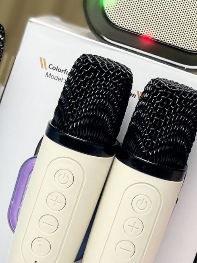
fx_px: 775
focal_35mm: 102
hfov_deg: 14.5
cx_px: 122
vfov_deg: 19.2
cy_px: 76
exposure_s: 1/323
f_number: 1.6
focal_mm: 4.2
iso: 40
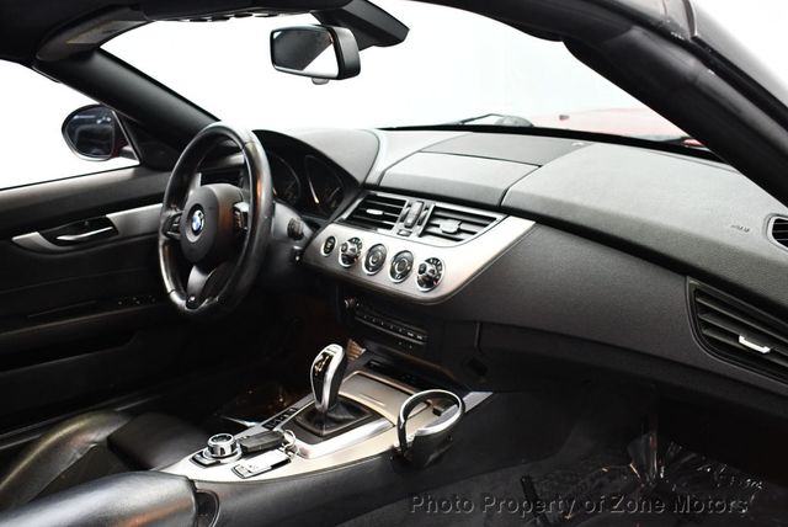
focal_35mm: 36
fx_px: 789
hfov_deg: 53.1
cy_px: 264
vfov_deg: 36.9
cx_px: 394
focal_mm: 18
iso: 3200
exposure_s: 1/80
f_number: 3.5
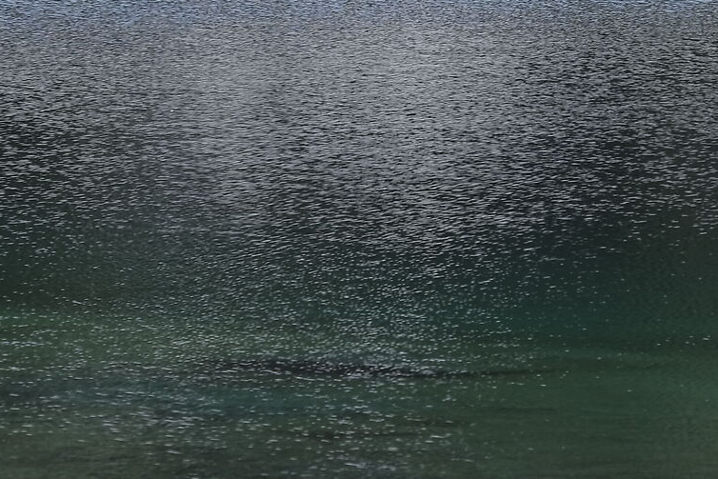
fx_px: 19049
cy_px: 194
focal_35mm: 955
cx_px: 666
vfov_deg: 1.4
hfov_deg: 2.2
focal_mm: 200
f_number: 9
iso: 200
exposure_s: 1/300
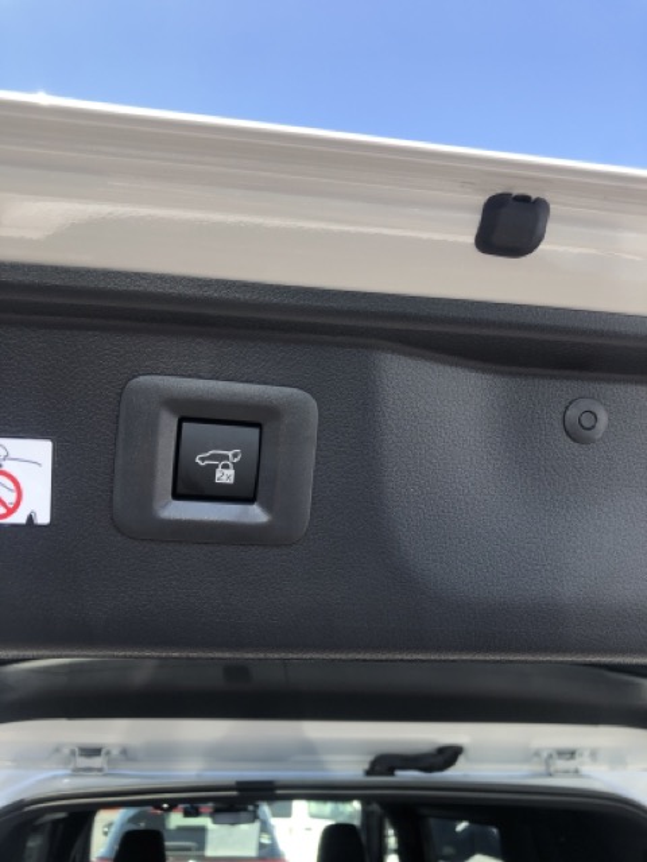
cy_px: 431
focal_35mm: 28
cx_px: 324
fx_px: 698
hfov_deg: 49.7
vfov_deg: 63.4
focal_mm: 3.99
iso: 20
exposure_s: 1/387
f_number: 1.8
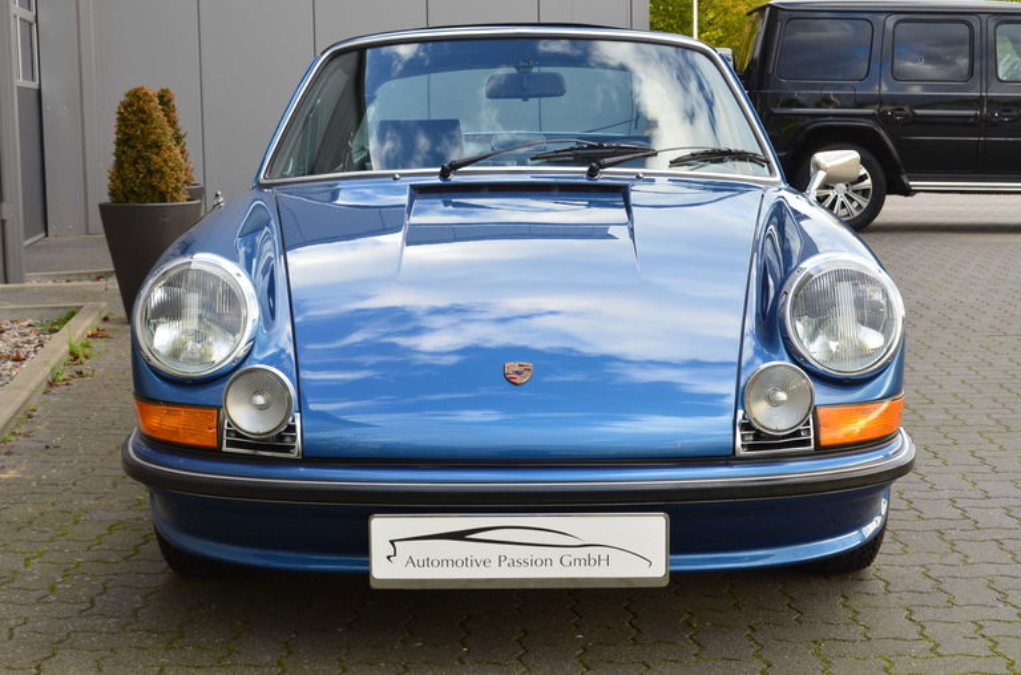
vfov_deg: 21.5
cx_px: 510
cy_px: 338
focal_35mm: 63
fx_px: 1782
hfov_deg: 32.0
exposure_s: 1/50
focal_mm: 42
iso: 400
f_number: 10
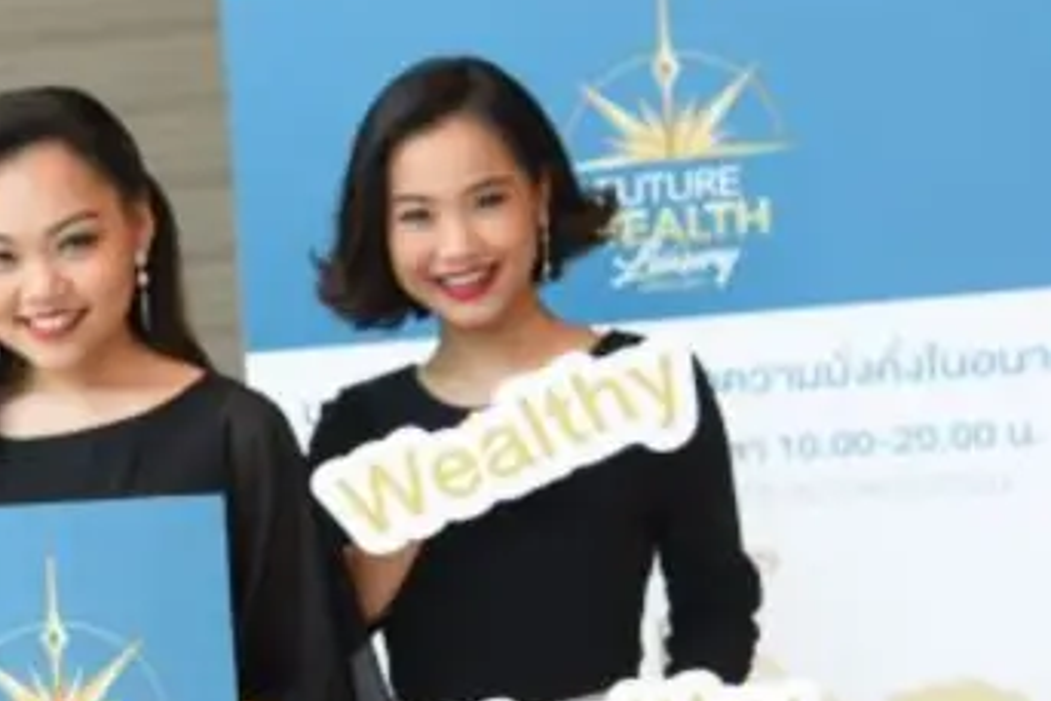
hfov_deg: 18.0
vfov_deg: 12.5
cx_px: -129
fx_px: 3183
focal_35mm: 109
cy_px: 563
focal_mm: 48
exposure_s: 1/160
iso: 1600
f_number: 4.5
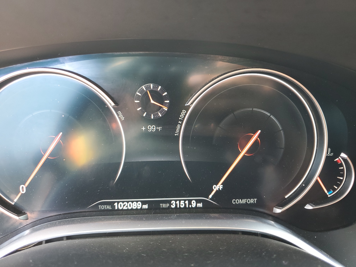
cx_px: 178
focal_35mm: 26
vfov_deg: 53.1
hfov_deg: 67.3
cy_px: 134
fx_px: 267
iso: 65
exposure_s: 1/50
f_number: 1.5
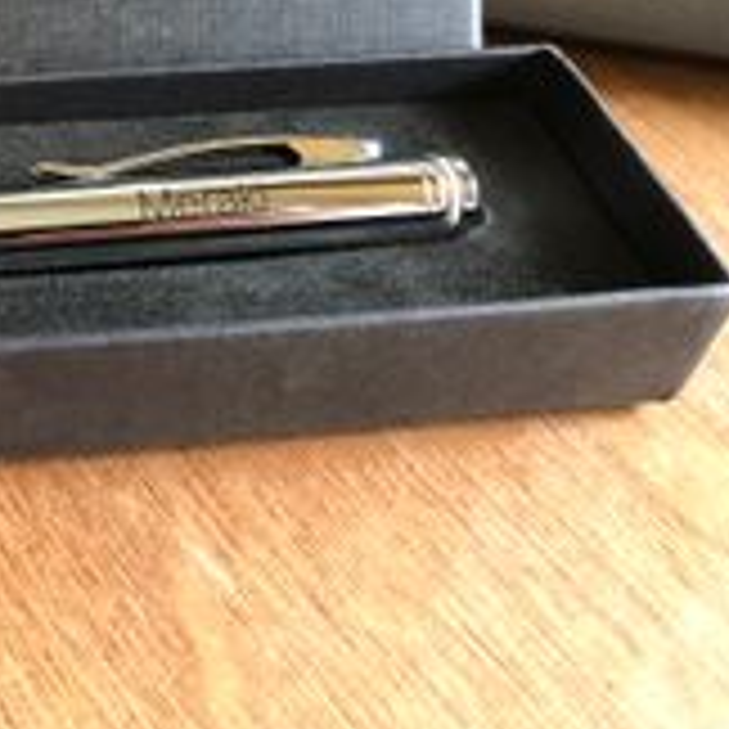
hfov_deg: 25.3
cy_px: 148
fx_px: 1453
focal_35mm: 61
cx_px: -144
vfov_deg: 27.6
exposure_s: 1/13
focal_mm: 3.99
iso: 100
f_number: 1.8
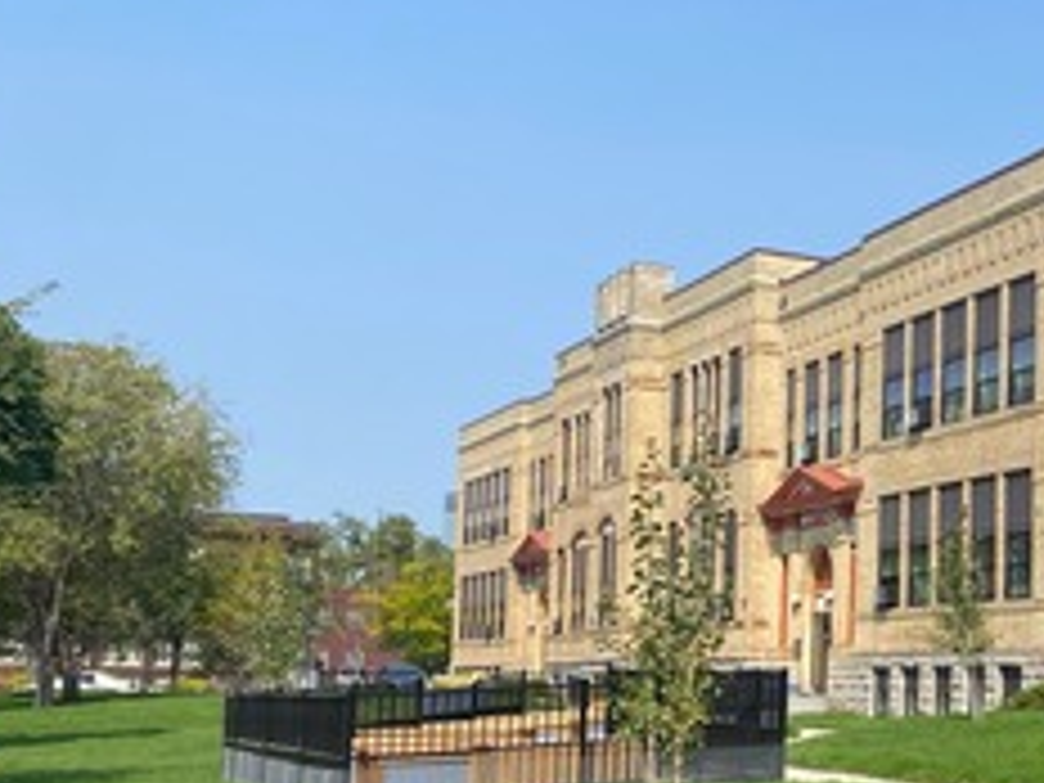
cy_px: 560
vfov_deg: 22.4
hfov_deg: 27.7
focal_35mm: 65
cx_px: 1094
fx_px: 1960
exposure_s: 1/2358
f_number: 1.8
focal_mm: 4.25
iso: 32
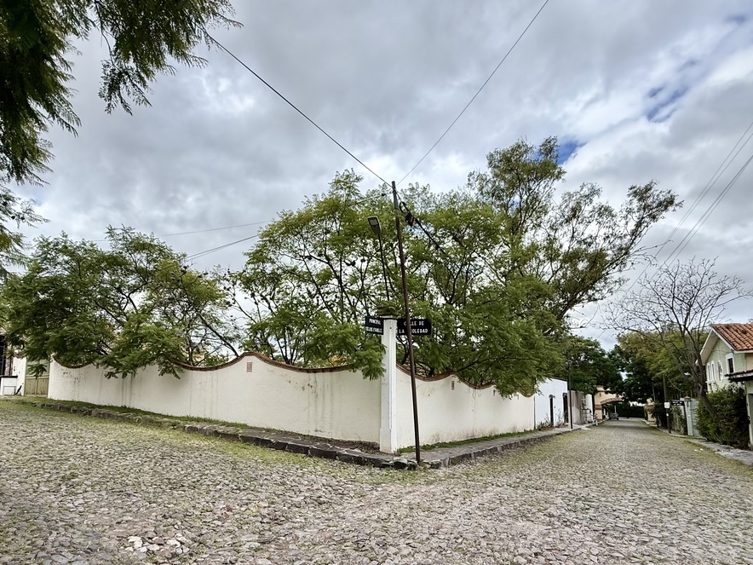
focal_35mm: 19
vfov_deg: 67.8
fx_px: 413
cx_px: 354
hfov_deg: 84.6
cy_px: 349
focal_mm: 2.22
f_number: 2.2
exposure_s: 1/1399
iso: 64
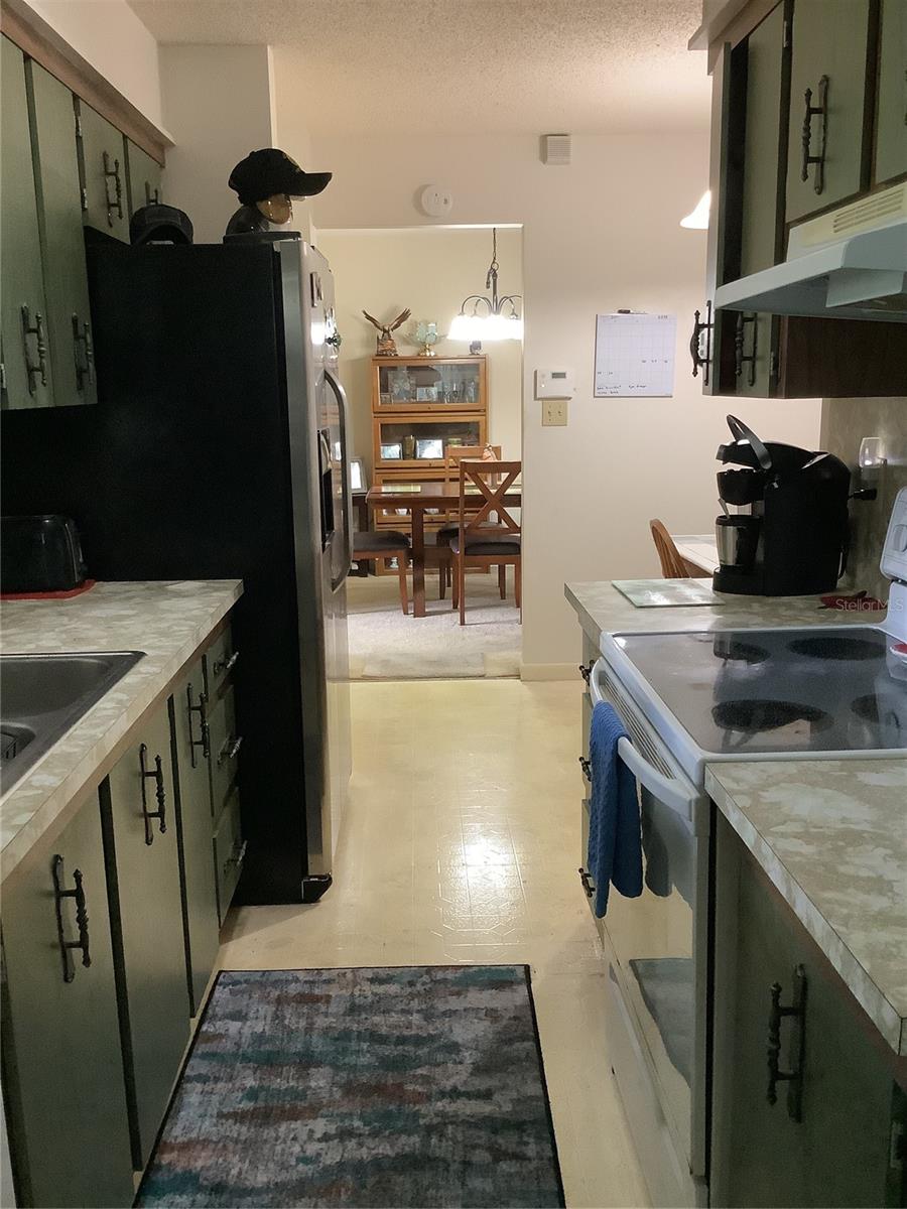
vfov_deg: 58.4
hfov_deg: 45.4
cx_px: 454
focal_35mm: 31
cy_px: 604
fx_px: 1083
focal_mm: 3.3
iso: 320
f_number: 2.4
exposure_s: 1/33
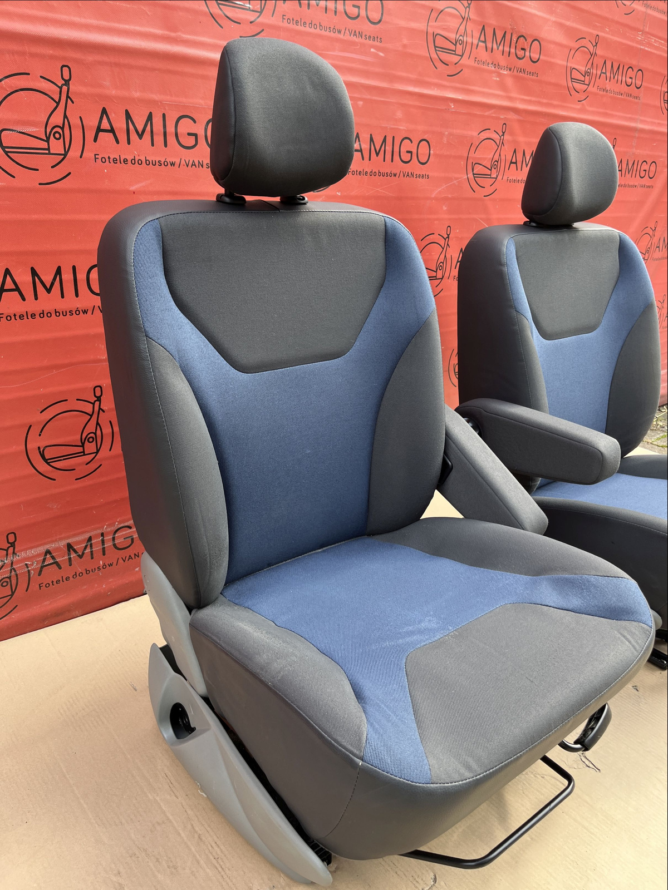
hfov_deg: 53.1
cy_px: 445
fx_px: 669
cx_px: 334
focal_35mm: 26
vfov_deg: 67.3
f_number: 1.6
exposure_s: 1/124
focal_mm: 5.1
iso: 32
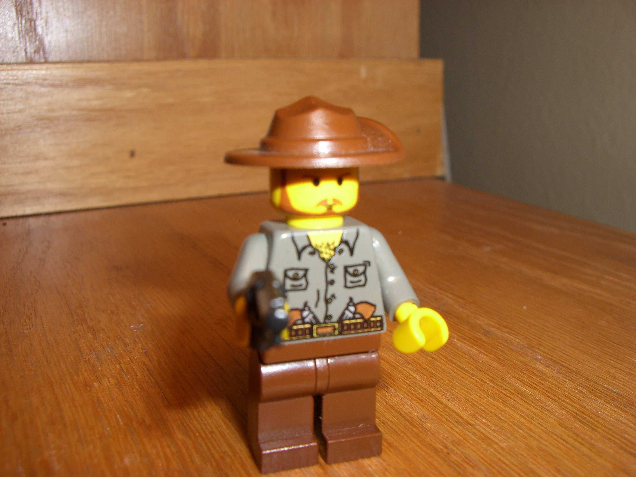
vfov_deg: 37.7
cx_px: 318
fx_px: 698
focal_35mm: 38
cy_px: 238
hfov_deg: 49.0
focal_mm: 6.2
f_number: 4.3
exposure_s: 1/60
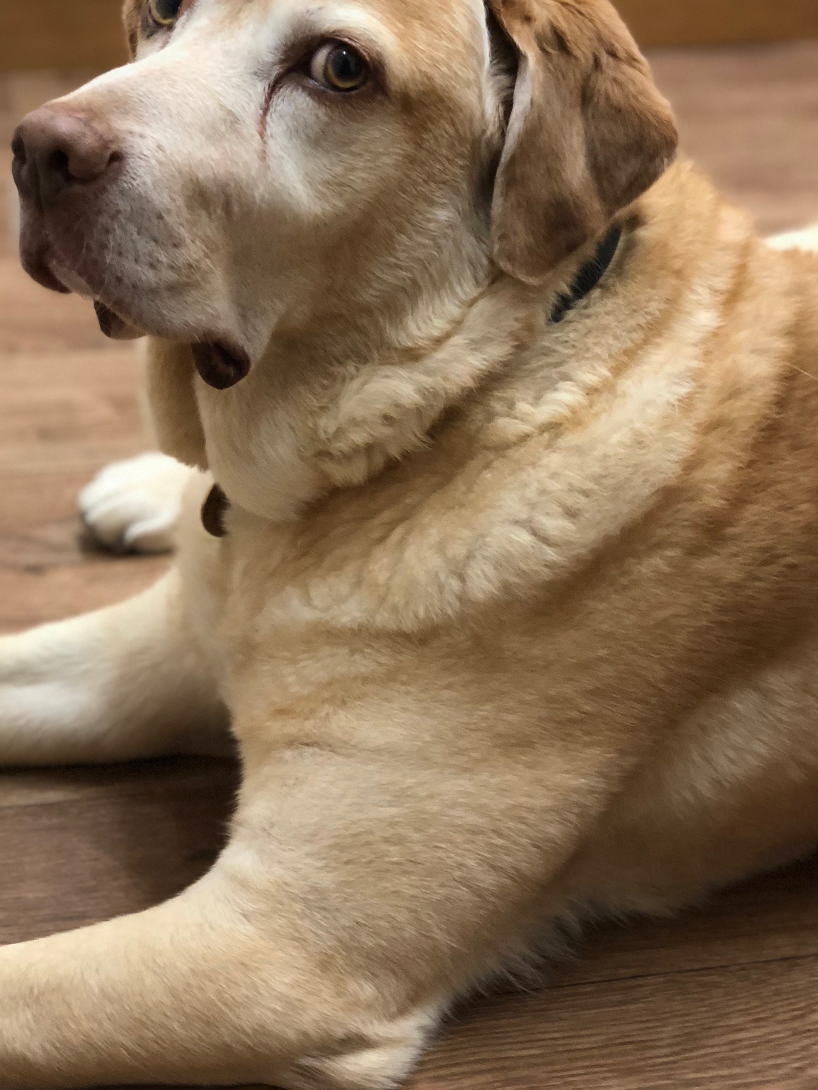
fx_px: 2331
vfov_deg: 26.3
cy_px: 475
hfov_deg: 19.9
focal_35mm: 74
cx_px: 362
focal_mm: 6
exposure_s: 1/50
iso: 250
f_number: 2.4
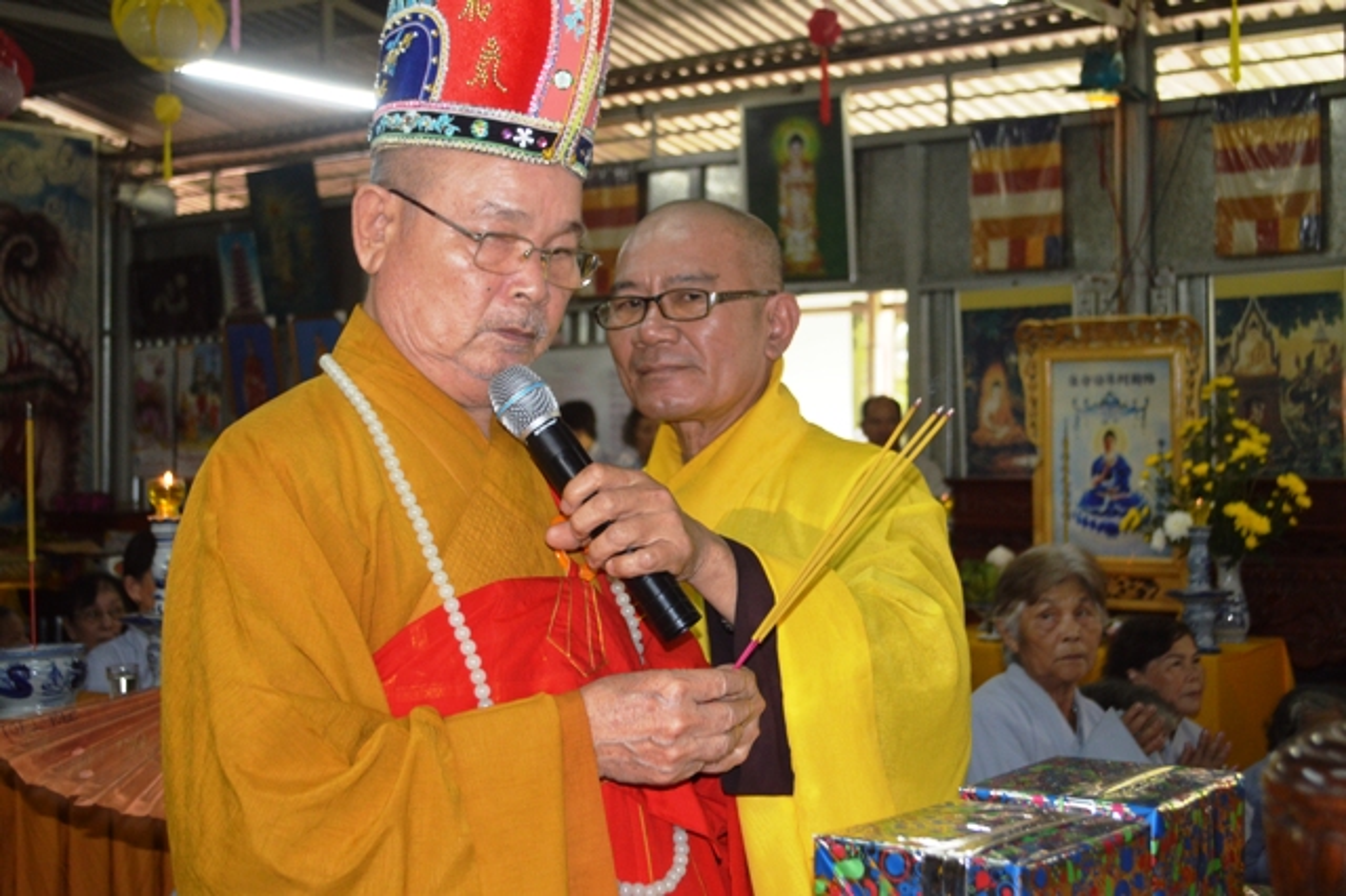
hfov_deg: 38.9
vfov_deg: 26.5
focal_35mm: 51
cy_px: 448
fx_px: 1906
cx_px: 673
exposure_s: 1/60
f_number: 5
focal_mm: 34
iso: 1000
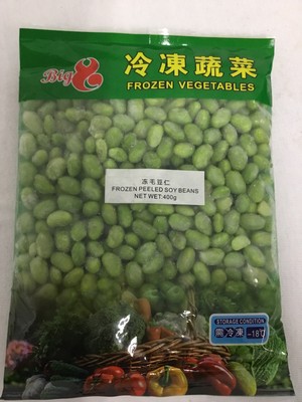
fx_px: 361
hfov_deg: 45.4
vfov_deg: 58.4
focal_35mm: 31
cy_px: 201
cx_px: 151
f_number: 2.4
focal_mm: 3.3
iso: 200
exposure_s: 1/33
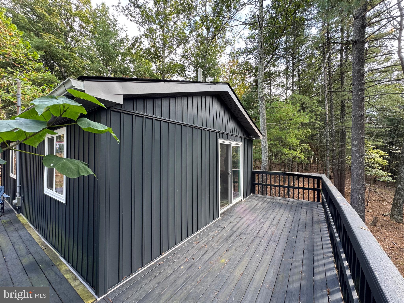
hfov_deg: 102.1
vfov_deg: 85.7
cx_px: 202
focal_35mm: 14
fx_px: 163
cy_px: 152
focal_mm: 2.22
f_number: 2.2
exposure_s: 1/99
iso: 64
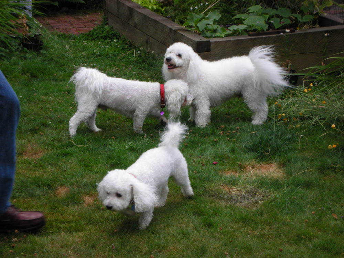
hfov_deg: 18.7
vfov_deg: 14.1
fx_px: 1043
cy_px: 129
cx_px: 172
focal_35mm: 105
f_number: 5.4
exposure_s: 1/190
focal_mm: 17.4
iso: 140
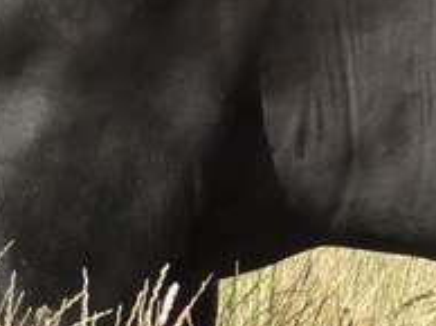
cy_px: 18
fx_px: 8315
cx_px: 382
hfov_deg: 3.0
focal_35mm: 661
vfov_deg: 2.2
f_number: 4.1
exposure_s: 1/320
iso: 100
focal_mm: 17.8
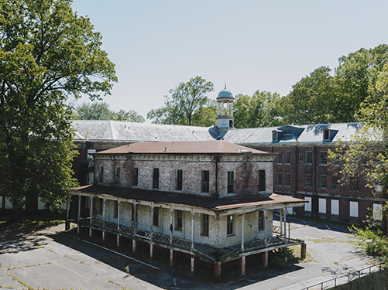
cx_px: 221
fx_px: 437
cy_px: 141
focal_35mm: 39
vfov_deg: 36.8
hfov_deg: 47.8
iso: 50
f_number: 8
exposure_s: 1/80
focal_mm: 35
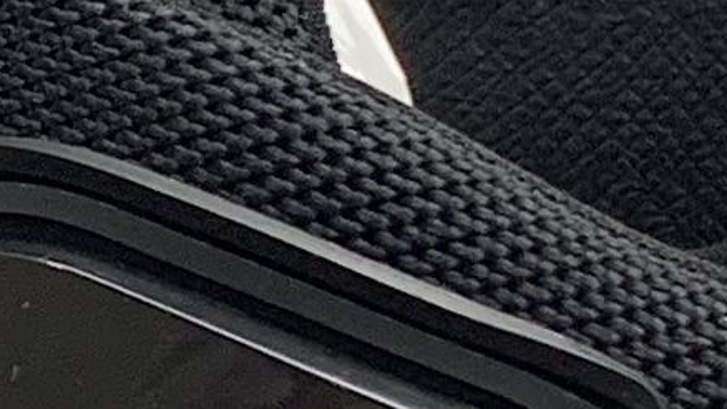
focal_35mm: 261
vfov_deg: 4.6
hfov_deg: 8.0
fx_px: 5029
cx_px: -578
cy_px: 131
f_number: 1.8
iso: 64
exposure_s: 1/121
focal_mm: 4.25
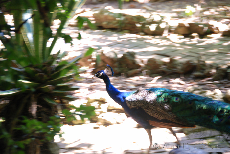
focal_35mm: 158
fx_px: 1007
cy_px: 77
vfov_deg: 8.7
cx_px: 115
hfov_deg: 13.0
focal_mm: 105
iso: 320
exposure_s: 1/30
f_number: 5.6
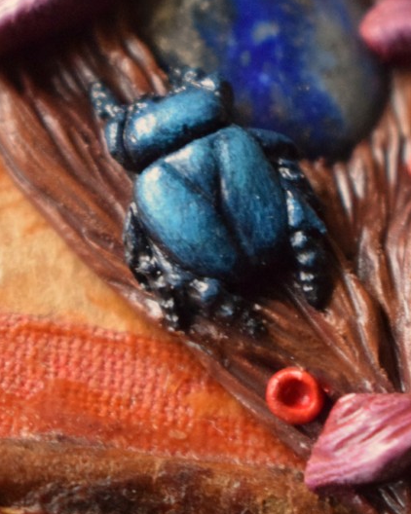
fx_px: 2572
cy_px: 222
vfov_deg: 11.4
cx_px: 216
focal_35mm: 169
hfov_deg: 9.1
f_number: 5.6
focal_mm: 55
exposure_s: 1/20
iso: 6400
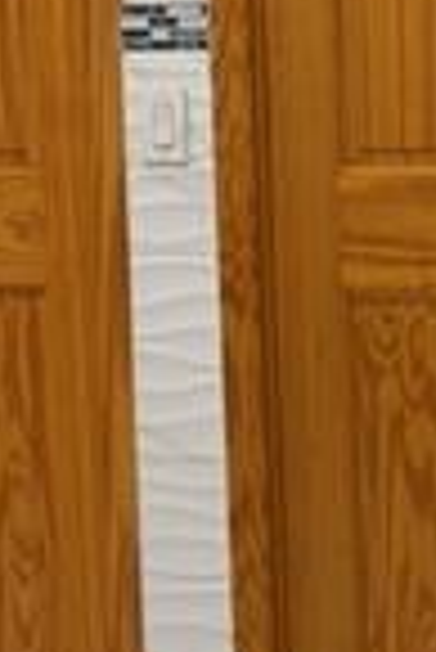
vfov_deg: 15.0
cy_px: -144
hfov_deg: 10.4
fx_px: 2392
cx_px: 45
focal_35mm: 132
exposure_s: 1/120
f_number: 1.78
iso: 400
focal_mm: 6.76
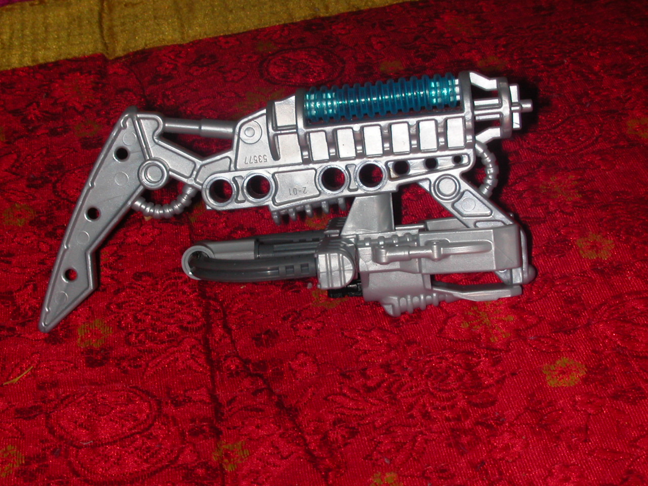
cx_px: 324
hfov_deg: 26.7
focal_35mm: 73
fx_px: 1367
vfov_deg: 20.2
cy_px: 243
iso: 100
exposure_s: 1/59.9
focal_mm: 11.1
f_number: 6.4
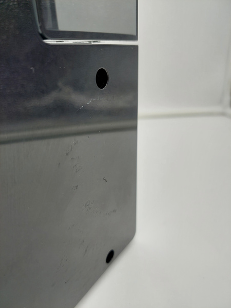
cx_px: 116
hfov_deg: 54.9
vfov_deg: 69.4
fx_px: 222
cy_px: 154
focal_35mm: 25
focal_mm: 5.23
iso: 64
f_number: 1.8
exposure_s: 1/120
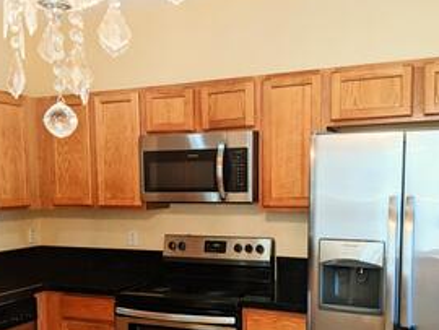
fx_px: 508
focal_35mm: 40
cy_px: 229
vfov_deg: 35.5
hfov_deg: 46.8
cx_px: 224
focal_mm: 4.44
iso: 55
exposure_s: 1/30
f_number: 1.8
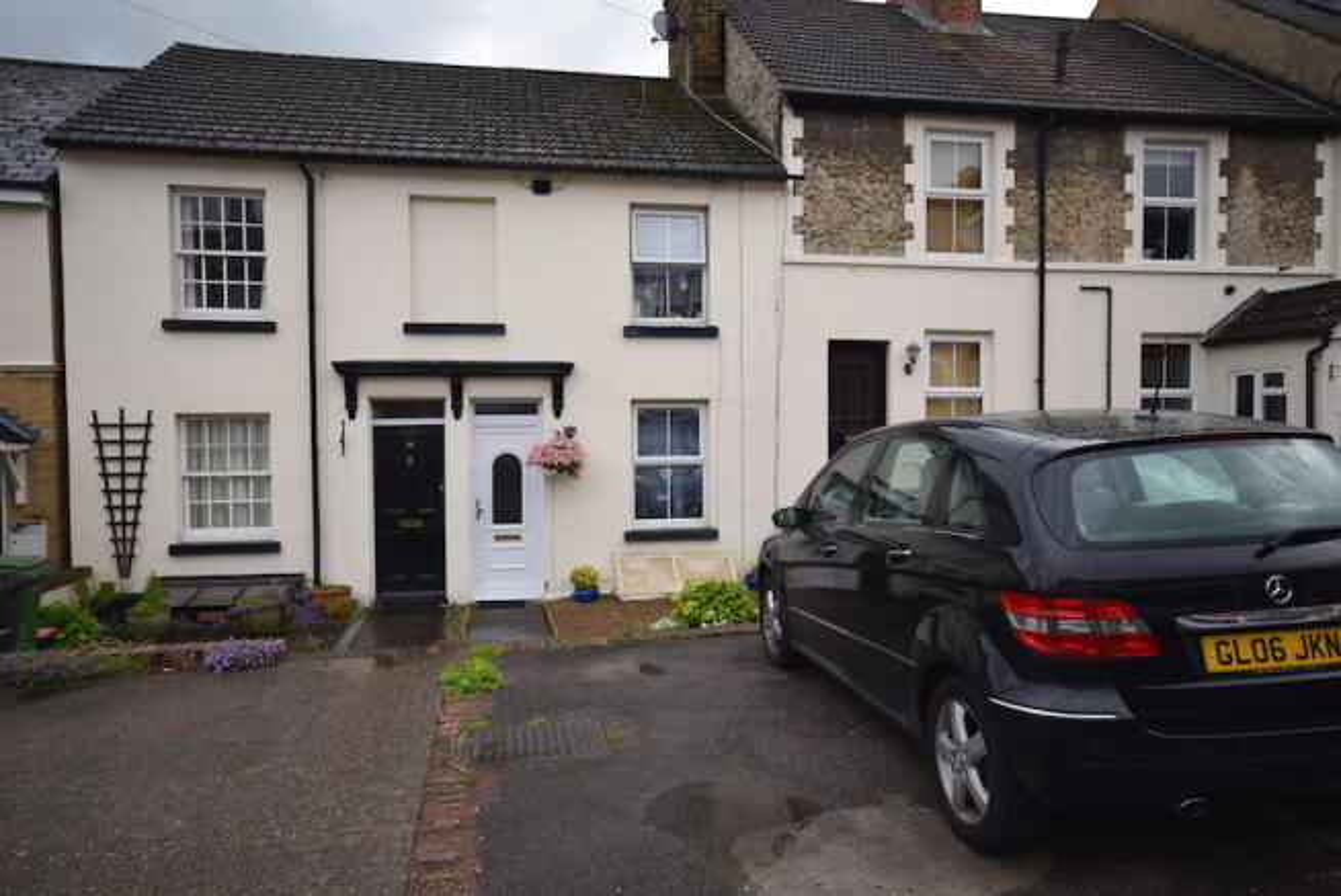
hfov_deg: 73.7
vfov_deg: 53.2
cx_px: 670
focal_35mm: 24
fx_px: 895
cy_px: 448
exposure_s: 1/320
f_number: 7.1
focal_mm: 16
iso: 200
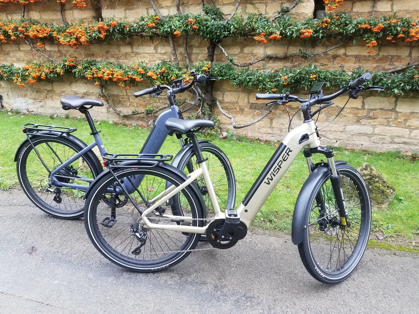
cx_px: 210
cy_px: 157
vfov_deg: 53.1
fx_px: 315
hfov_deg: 67.3
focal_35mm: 26
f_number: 1.7
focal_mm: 4.2
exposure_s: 1/100
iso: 80
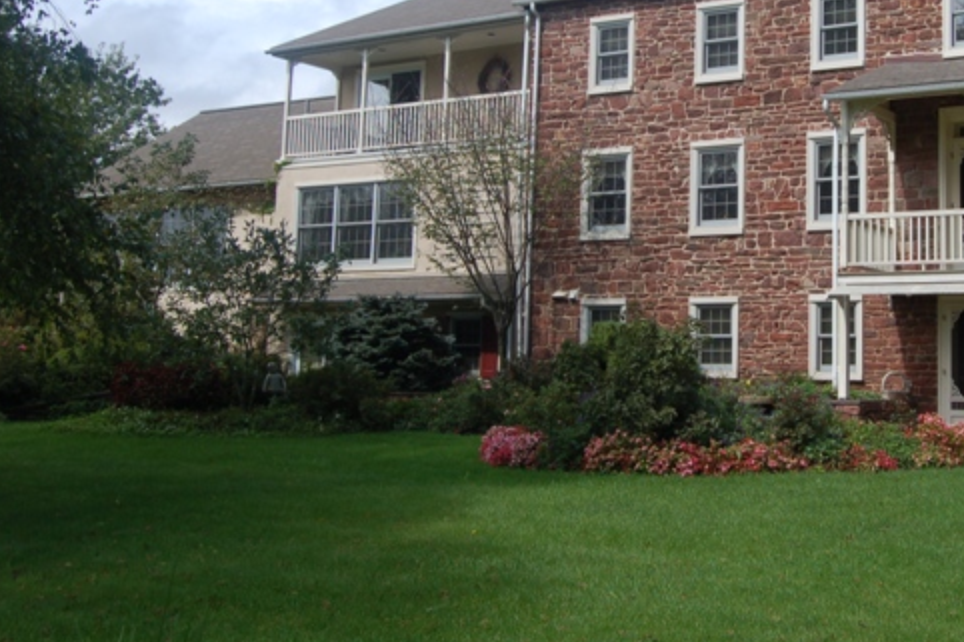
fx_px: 1440
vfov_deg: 24.8
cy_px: 154
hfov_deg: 36.1
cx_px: 738
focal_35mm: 54
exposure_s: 1/250
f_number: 8
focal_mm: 23
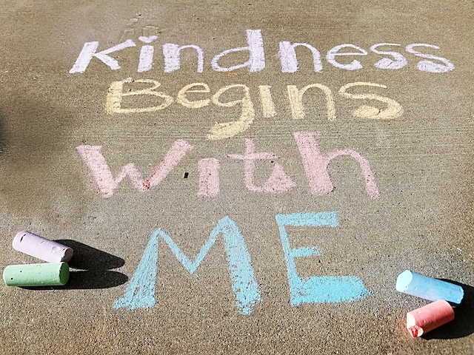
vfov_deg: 53.1
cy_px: 178
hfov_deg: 67.3
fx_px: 356
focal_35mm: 26
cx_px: 237
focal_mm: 4.2
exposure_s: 1/2064
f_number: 1.7
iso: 50
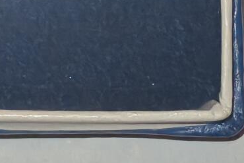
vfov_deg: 3.9
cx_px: 18
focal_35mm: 344
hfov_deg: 6.0
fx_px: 2332
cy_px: -344
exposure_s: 1/100
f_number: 1.95
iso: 125
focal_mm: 5.52
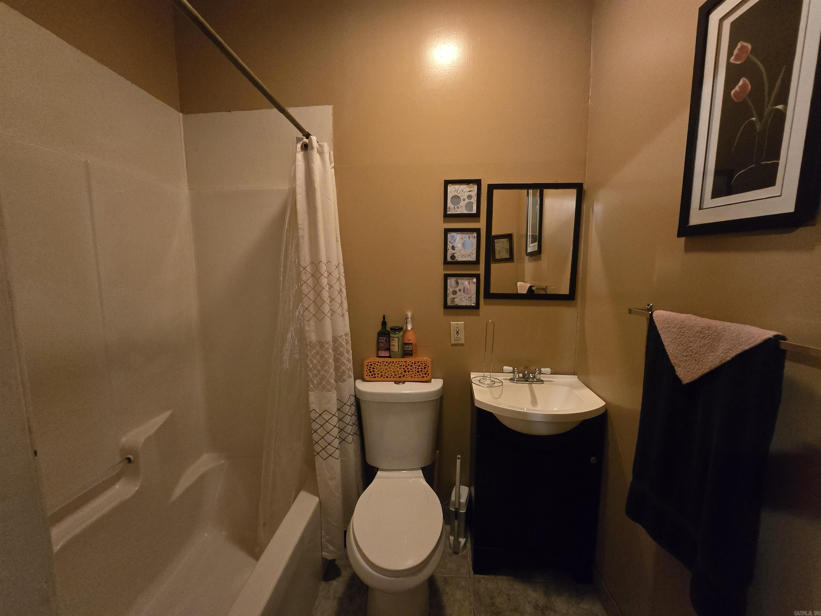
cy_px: 308
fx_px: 308
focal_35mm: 13
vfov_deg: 89.9
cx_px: 410
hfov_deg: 106.2
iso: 1250
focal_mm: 2.2
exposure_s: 1/24
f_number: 2.2
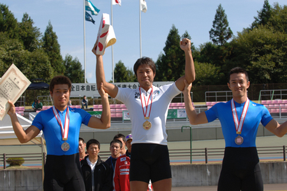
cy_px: 96
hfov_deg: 19.5
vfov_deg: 13.0
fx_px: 836
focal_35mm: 105
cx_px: 144
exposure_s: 1/250
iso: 100
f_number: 6.7
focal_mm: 70
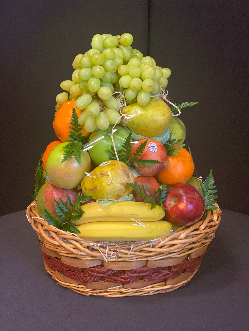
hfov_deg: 28.0
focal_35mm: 52
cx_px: 124
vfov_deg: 36.8
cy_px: 166
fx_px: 499
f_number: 2
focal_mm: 6
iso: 320
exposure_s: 1/40
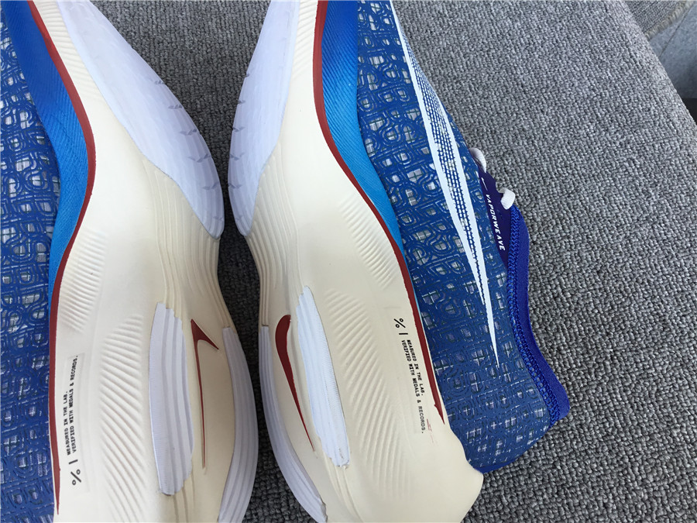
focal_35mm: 31
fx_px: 624
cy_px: 262
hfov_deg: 58.4
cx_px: 348
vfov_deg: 45.4
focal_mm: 3.3
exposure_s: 1/214
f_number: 2.4
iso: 25
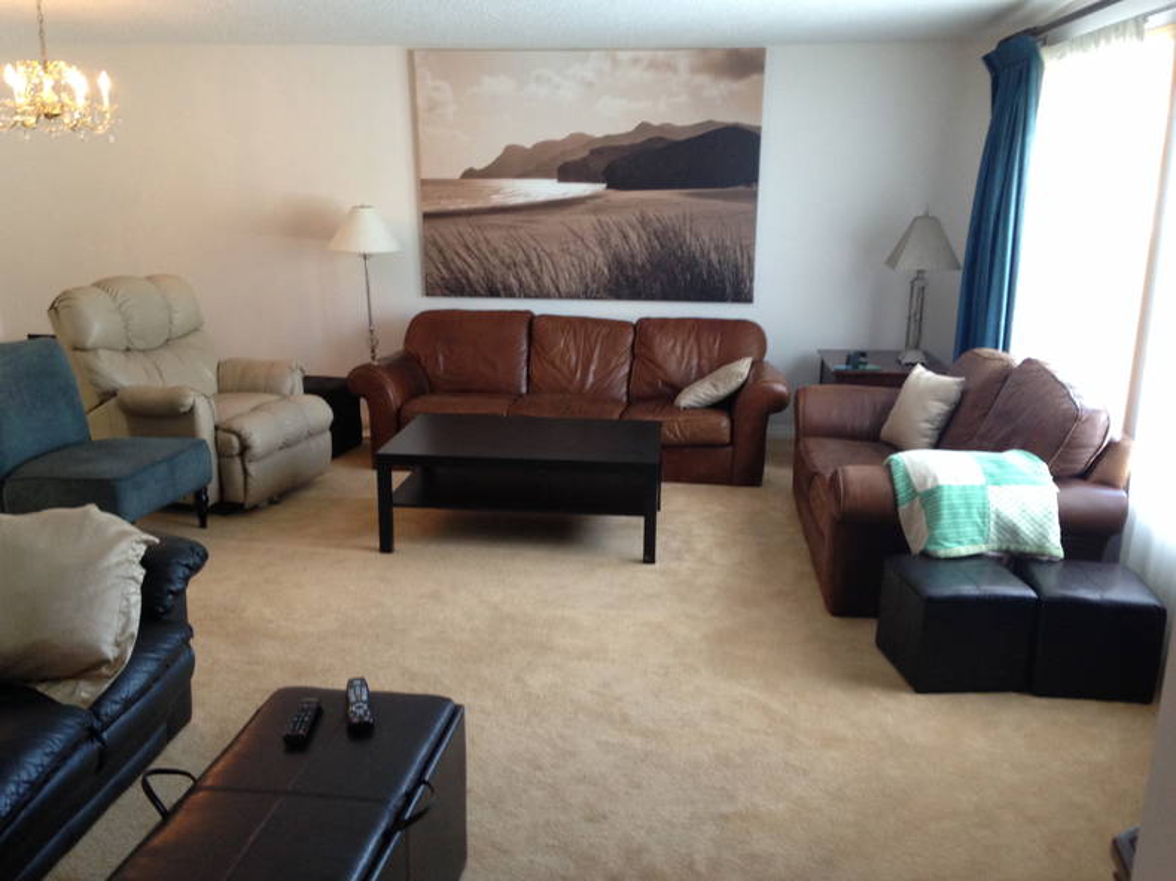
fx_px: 1121
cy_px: 440
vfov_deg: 42.9
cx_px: 588
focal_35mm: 33
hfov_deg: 55.4
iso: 160
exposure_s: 1/20
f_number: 2.4
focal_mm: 4.12
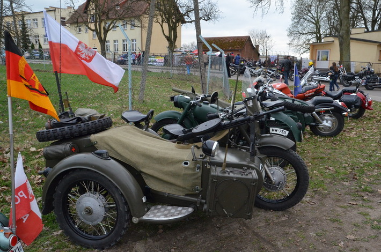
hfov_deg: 59.6
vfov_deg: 41.5
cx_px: 190
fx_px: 333
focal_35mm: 32
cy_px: 126
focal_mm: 21
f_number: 9
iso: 1600
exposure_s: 1/320
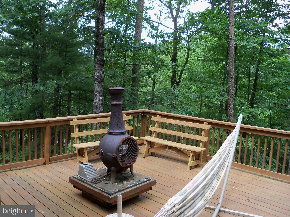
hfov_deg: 52.6
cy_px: 108
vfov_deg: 40.7
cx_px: 145
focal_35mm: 35
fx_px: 293
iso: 80
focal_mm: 6.2
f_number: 3.5
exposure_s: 1/100
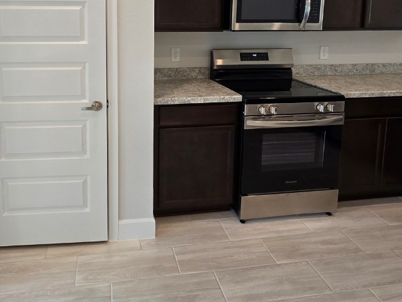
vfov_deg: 55.8
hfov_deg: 74.1
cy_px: 52
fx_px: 256
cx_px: 135
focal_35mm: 22
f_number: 2.2
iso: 125
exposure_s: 1/60
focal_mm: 2.2
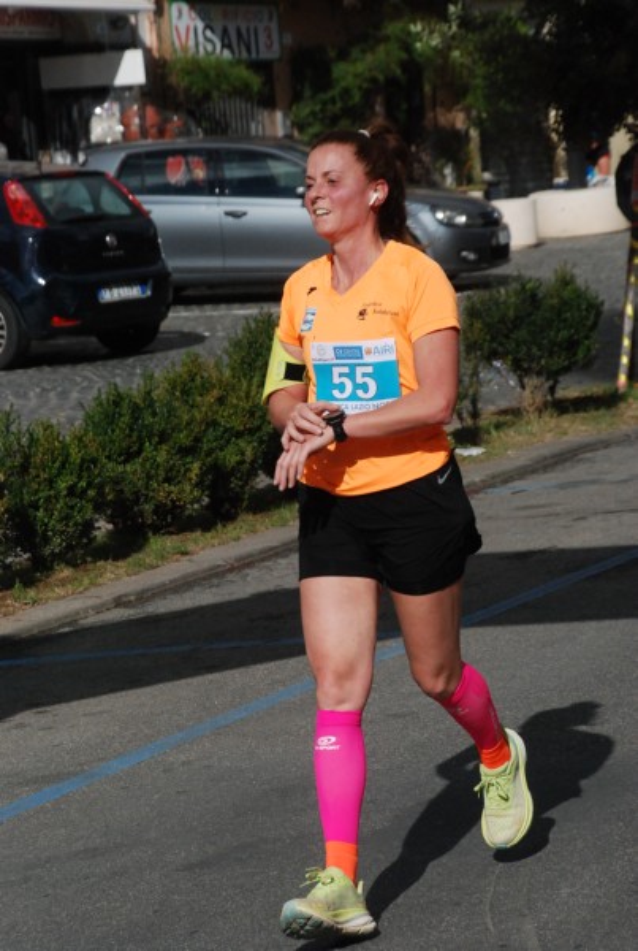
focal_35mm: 135
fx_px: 3570
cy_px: 476
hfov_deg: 10.2
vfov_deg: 15.2
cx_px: 319
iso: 1000
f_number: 10
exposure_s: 1/2500
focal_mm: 90
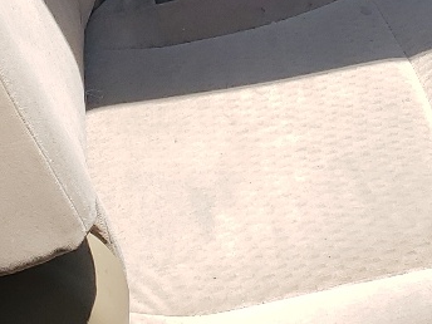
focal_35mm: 121
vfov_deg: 11.2
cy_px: -309
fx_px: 1510
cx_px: 412
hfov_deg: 16.0
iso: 50
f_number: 1.5
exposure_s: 1/1667
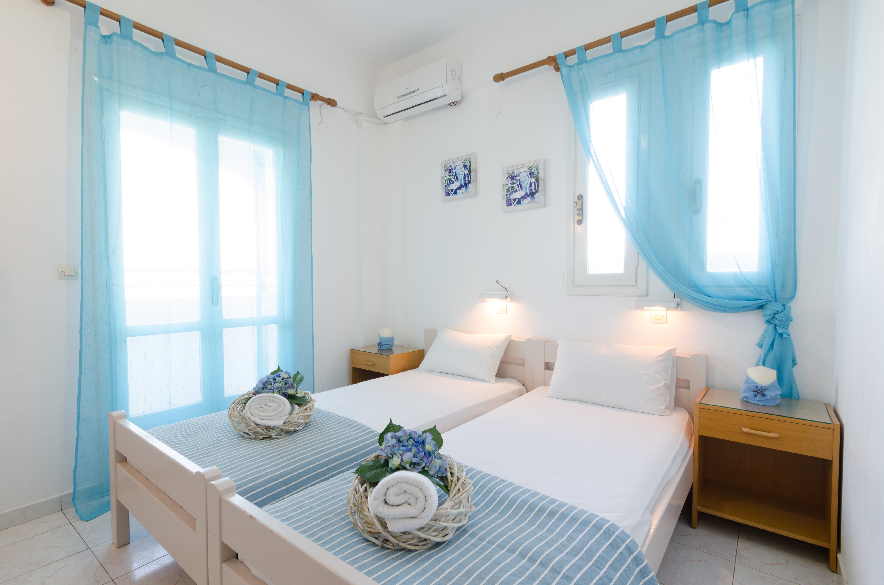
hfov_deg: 95.1
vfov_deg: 71.8
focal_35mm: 16
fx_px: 404
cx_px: 442
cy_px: 292
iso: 100
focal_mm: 11
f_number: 10
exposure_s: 1/1.25
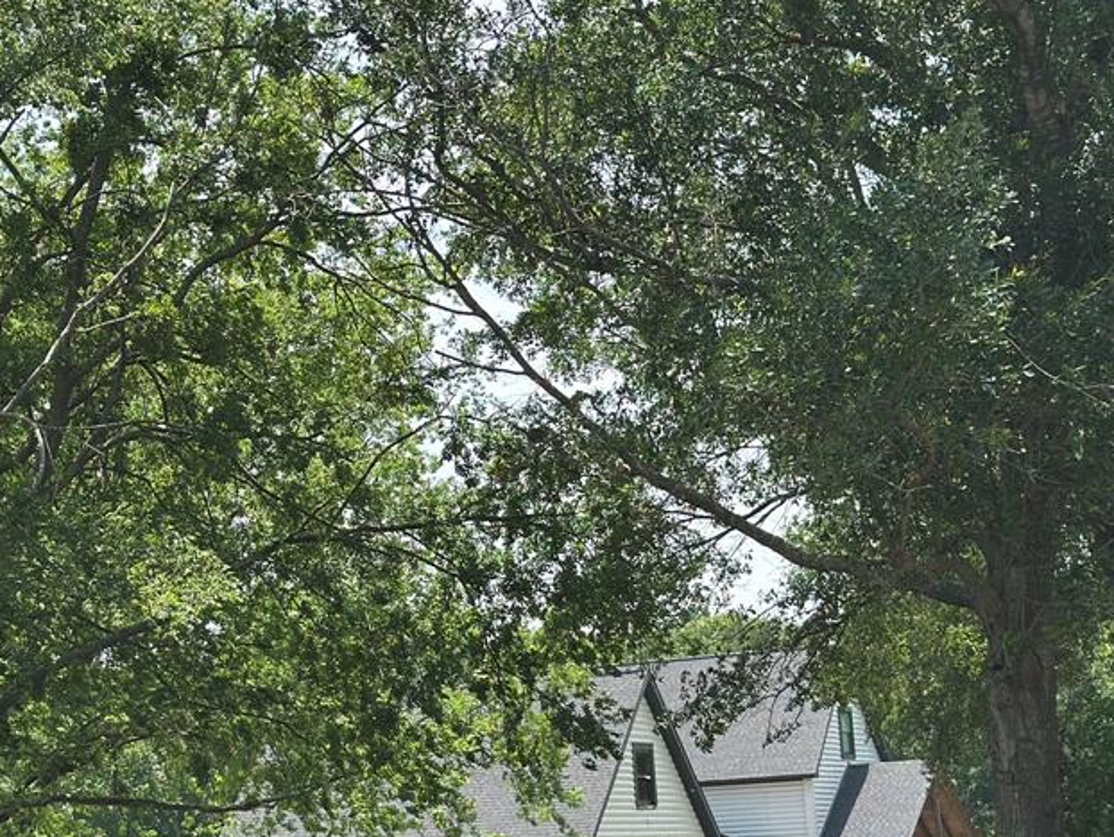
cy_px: 484
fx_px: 2543
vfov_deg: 18.7
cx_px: 371
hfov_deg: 24.6
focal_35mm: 79
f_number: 1.78
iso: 80
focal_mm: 6.86
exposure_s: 1/1721
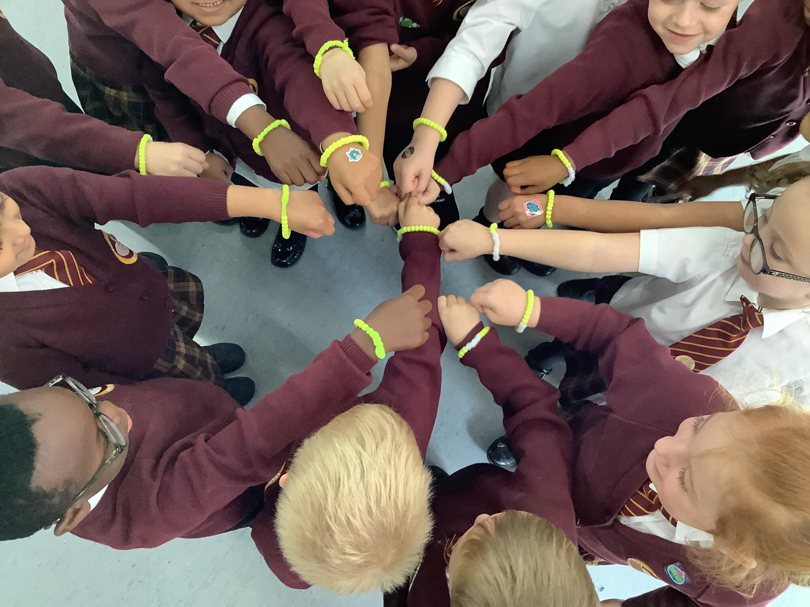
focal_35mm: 31
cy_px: 304
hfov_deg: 58.4
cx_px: 405
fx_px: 725
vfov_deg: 45.4
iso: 320
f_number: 2.4
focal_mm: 3.3
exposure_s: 1/50
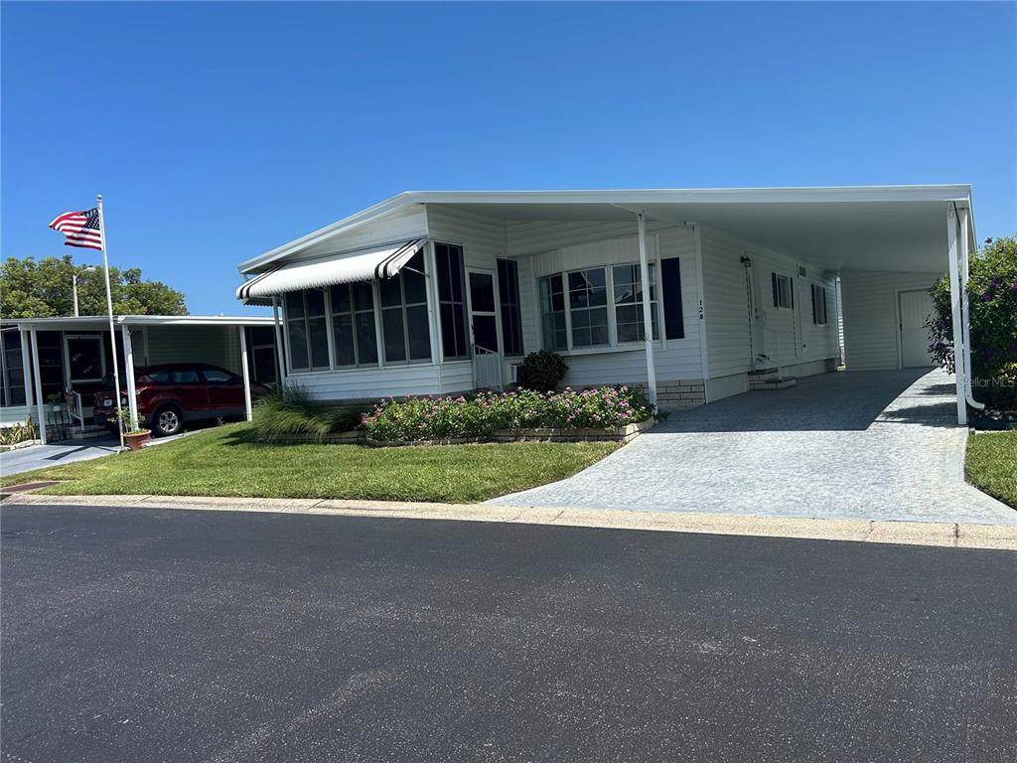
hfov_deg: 67.3
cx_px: 508
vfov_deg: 53.1
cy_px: 382
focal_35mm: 26
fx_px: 764
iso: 50
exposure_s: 1/4115
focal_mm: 5.7
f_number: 1.5
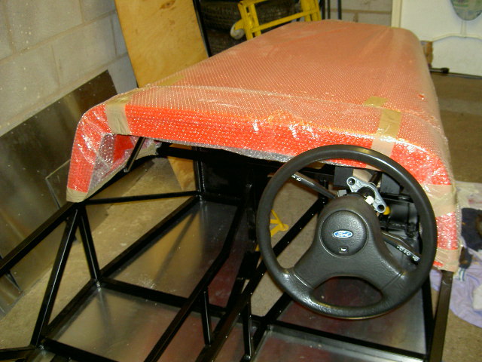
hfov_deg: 47.9
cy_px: 181
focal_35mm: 39
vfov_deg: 36.8
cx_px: 241
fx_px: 543
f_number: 2.8
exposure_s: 1/59.5
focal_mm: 8
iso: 100
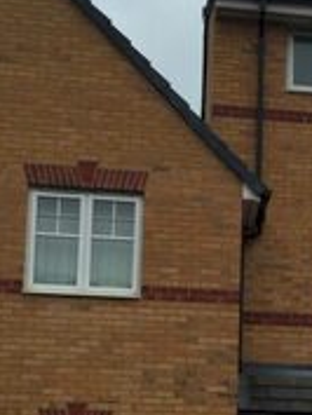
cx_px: 345
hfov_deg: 16.7
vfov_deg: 22.2
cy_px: 372
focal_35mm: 86
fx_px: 1032
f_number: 2.2
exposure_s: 1/964
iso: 32
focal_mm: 4.15
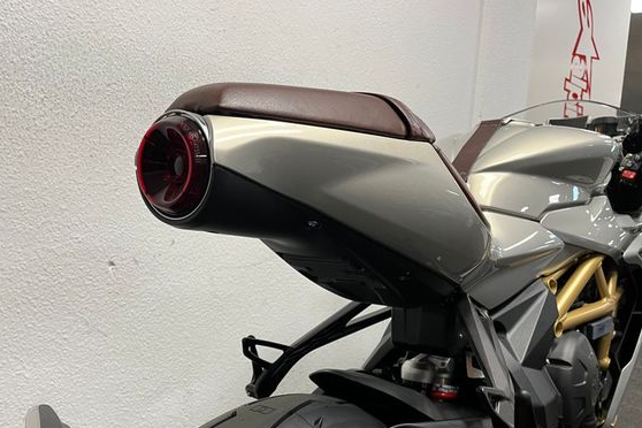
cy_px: 267
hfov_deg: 60.2
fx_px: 553
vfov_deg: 42.0
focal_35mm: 31
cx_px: 300
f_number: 1.6
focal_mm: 5.1
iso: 80
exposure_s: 1/50
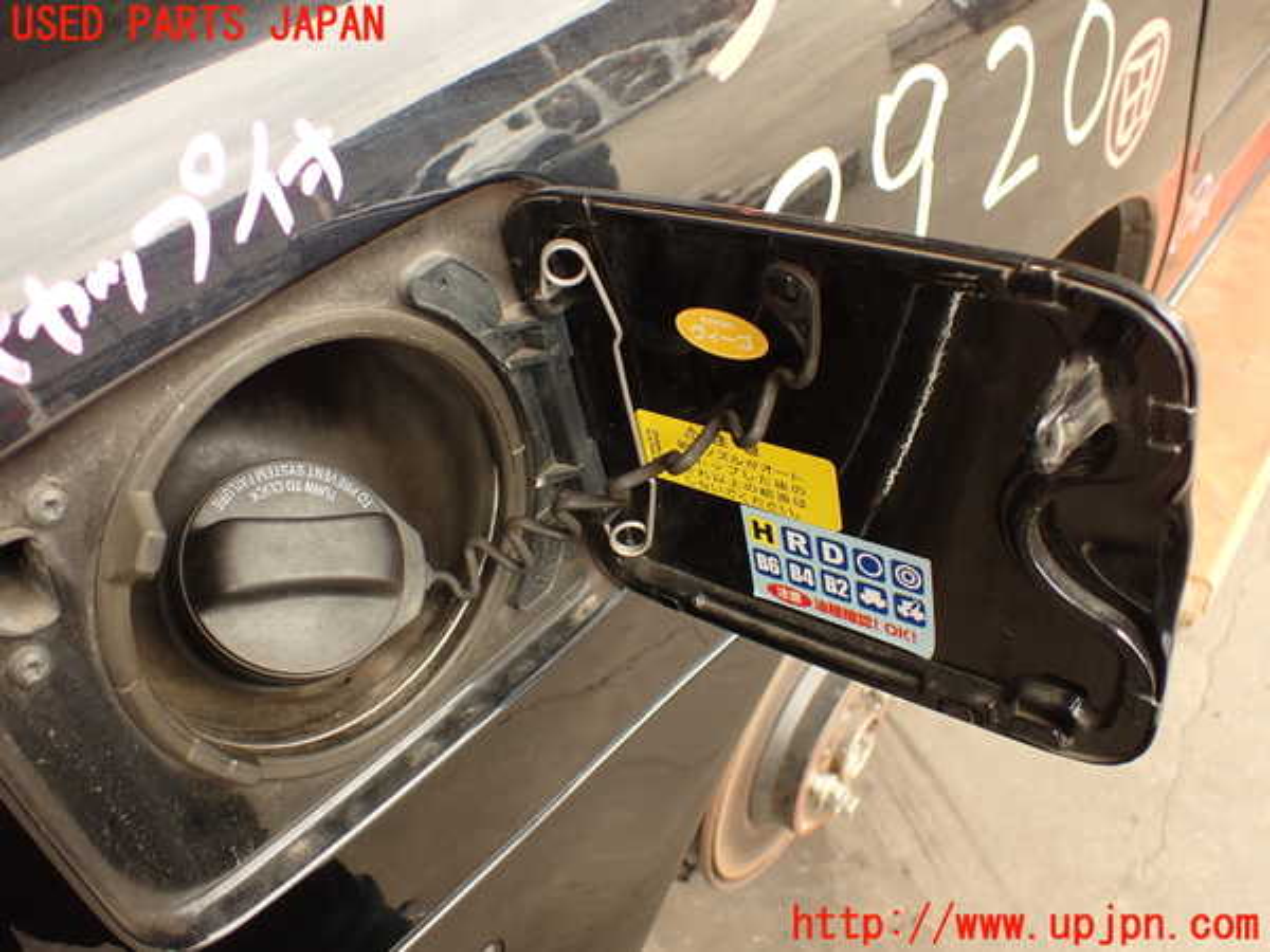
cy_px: 476
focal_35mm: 32
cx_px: 635
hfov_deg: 56.8
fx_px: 1174
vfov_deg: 44.2
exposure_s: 1/60
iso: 125
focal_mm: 5.79
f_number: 2.4
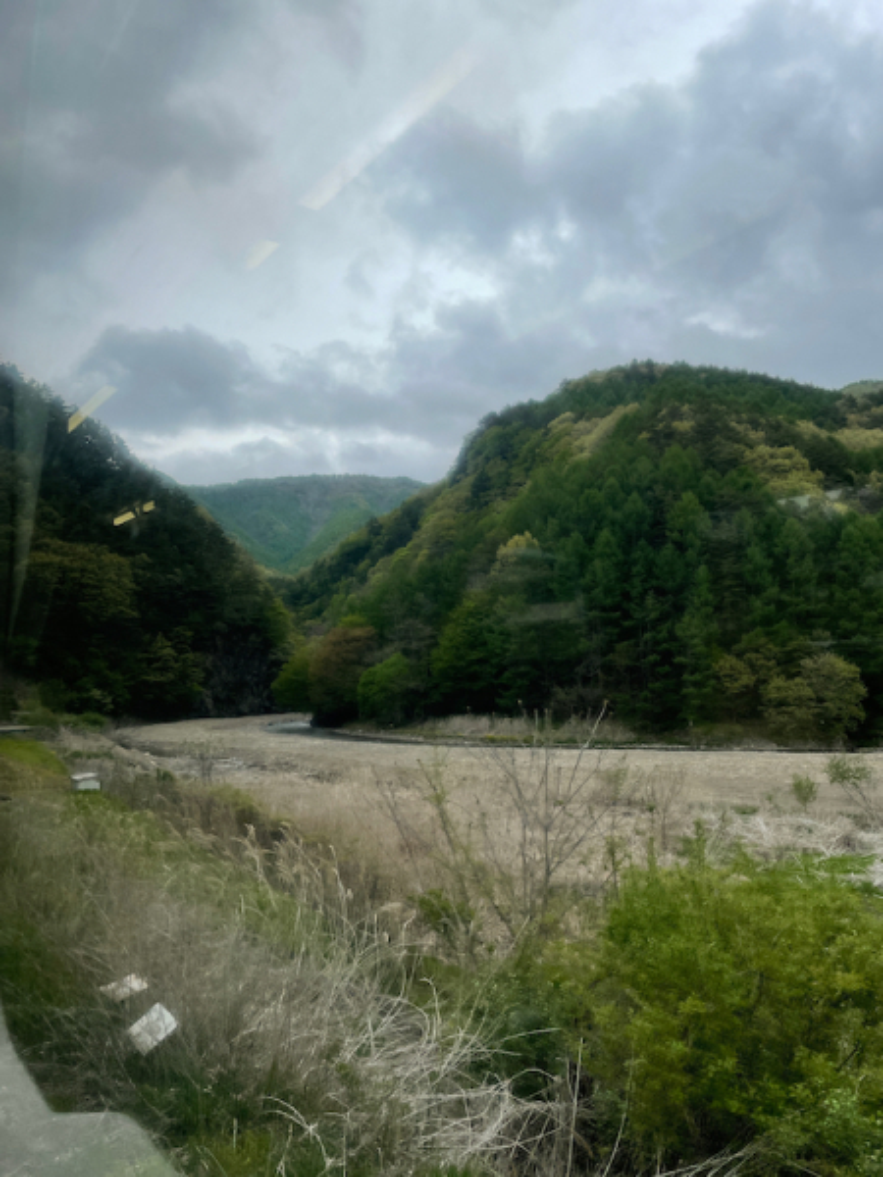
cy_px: 588
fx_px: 884
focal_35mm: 26
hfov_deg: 53.1
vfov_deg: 67.3
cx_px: 442
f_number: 1.6
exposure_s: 1/4132
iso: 32
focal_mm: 4.2
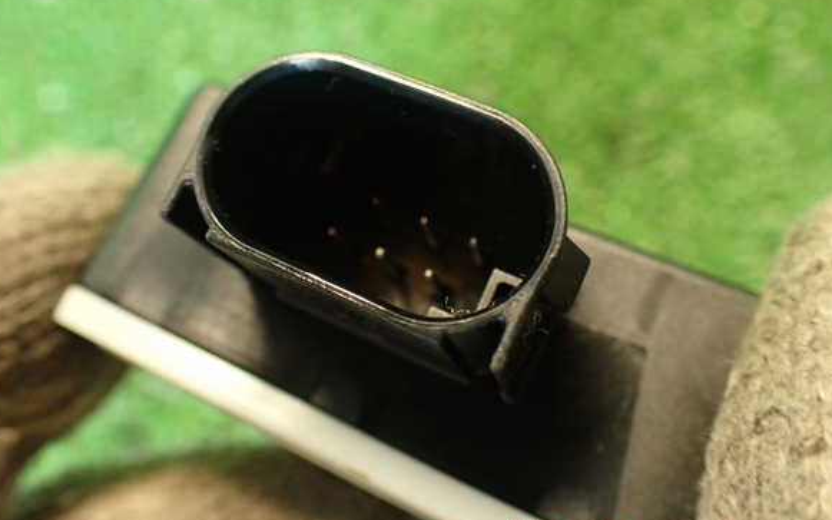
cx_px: 408
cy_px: 233
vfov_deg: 36.2
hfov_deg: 55.3
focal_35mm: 35
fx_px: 794
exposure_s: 1/30
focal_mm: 5.79
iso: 640
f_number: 2.4
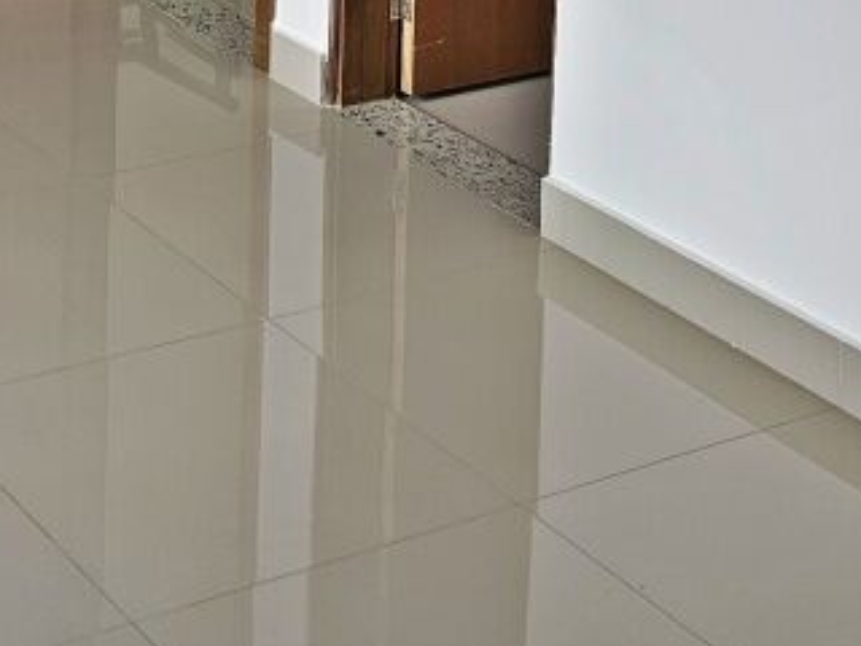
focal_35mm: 92
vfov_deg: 14.2
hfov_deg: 20.9
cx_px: 105
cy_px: -519
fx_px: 2288
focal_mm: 6.3
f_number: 1.7
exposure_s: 1/120
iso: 32
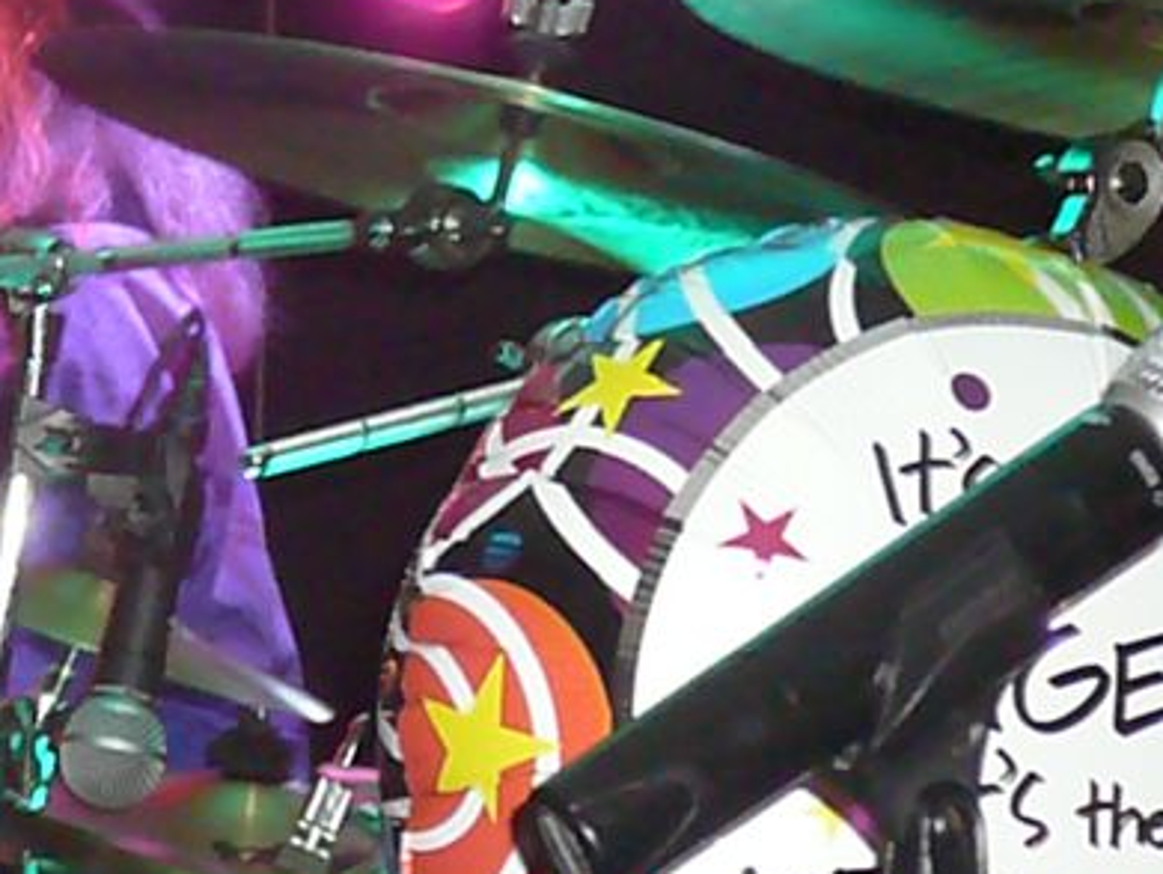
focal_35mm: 242
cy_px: 294
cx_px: 238
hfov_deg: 8.2
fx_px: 8138
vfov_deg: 6.1
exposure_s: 1/15
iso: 1600
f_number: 4
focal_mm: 22
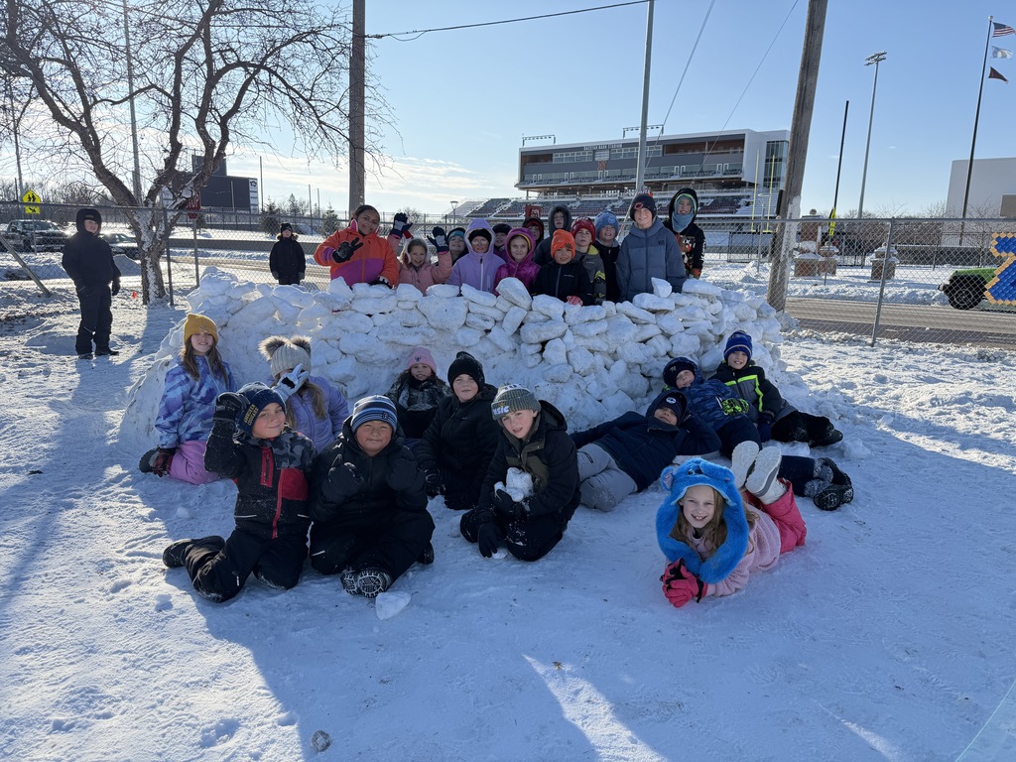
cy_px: 381
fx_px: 704
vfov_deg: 56.8
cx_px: 508
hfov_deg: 71.6
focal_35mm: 24
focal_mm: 6.76
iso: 100
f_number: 1.78
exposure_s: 1/5319
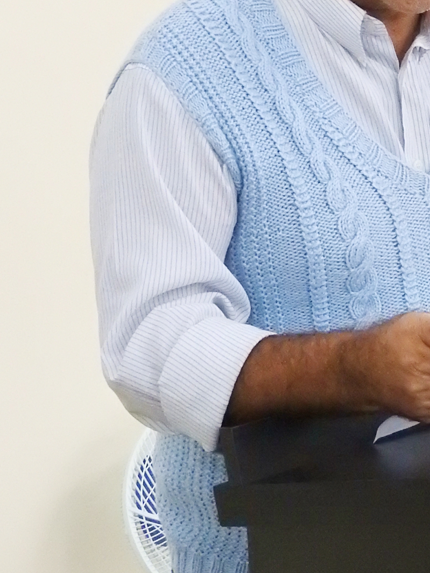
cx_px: 468
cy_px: 189
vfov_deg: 16.1
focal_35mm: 122
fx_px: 2020
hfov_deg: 12.0
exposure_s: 1/40
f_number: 4
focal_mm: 9.9
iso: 1600
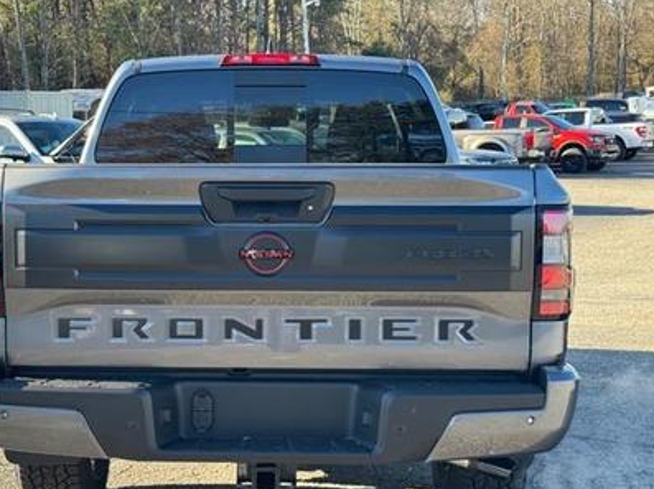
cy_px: 278
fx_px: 1151
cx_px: 250
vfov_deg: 24.0
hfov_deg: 31.6
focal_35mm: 61
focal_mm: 6.76
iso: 64
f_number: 1.78
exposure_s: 1/461
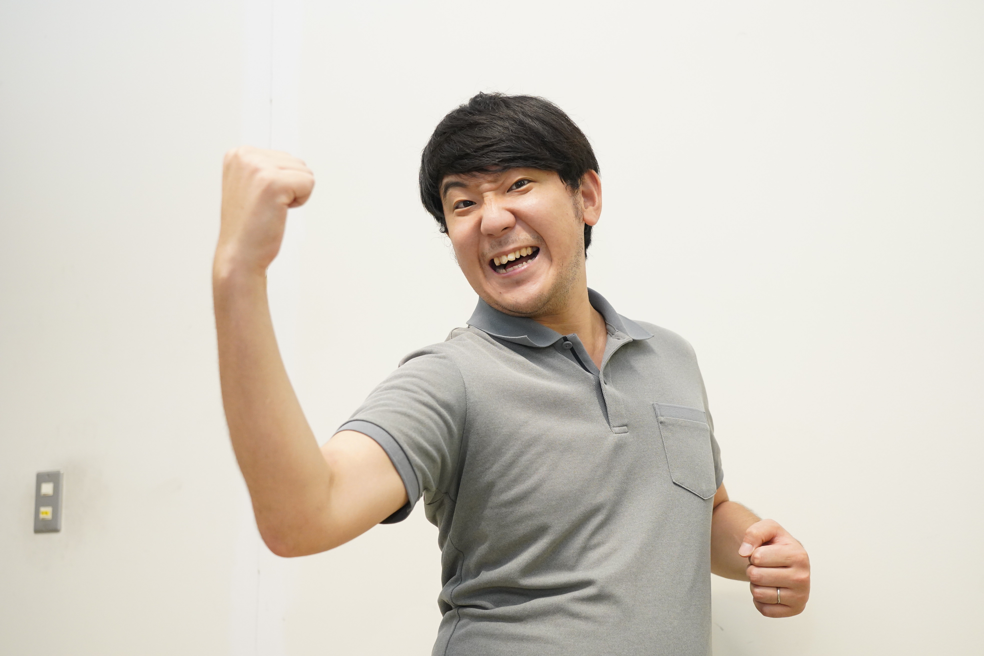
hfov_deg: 44.5
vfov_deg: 30.5
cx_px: 492
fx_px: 1203
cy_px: 328
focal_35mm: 44
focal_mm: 44
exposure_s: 1/250
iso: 4000
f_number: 4.5
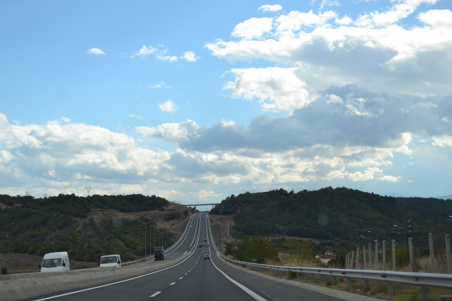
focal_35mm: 72
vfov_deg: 18.9
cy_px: 150
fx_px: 904
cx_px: 226
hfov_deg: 28.1
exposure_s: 1/250
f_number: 7.1
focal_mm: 48
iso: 100
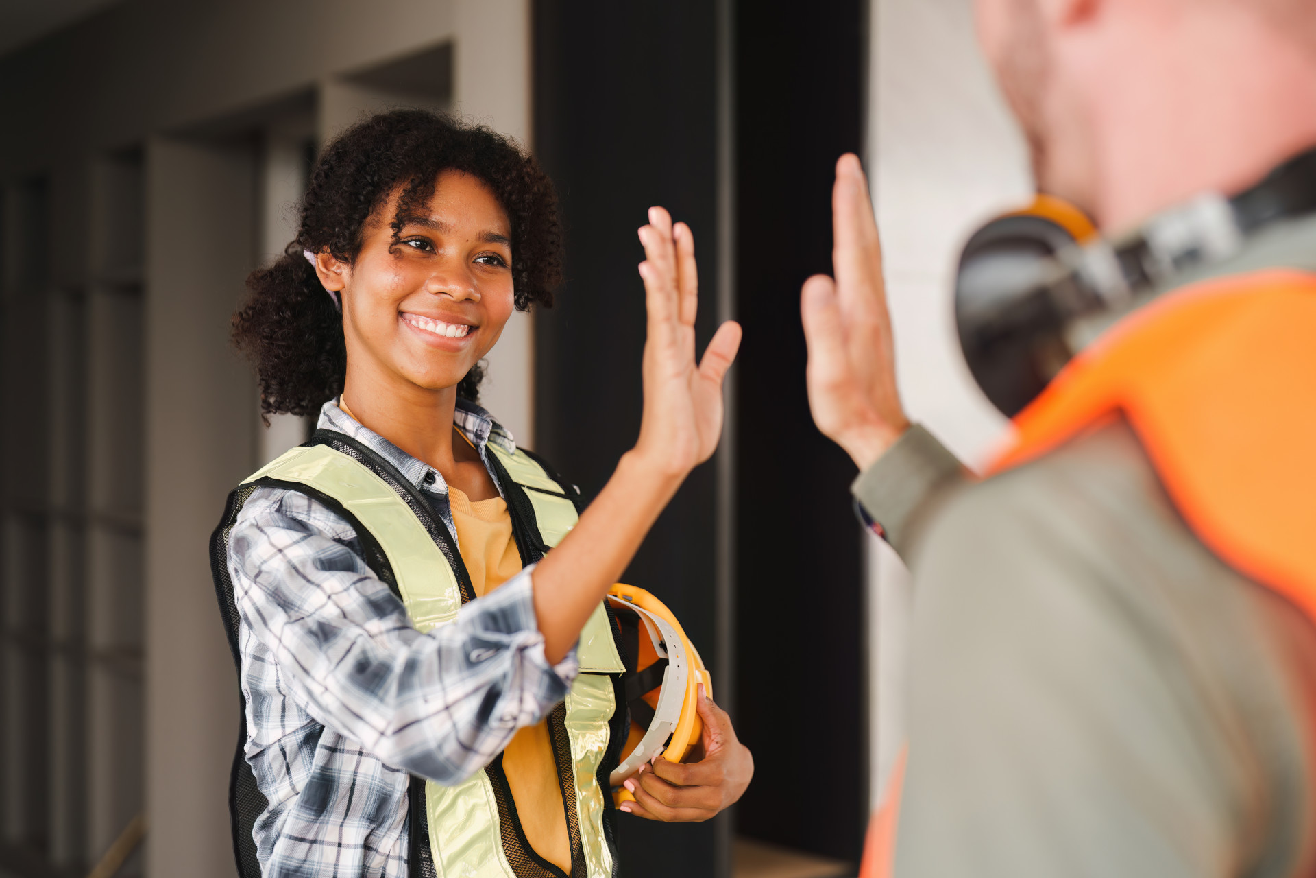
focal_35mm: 50
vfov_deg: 27.0
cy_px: 439
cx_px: 658
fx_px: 1828
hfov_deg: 39.6
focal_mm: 50
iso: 200
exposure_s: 1/400
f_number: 2
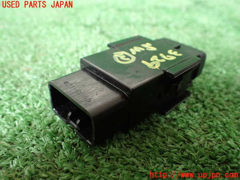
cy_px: 90
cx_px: 120
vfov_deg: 46.8
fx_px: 208
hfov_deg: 60.0
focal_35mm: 30
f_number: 2.3
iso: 800
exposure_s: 1/125
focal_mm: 5.4
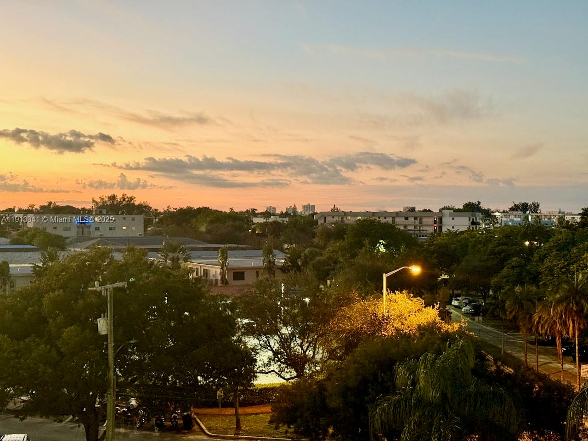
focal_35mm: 48
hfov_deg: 39.7
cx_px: 294
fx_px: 815
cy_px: 220
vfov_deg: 30.3
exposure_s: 1/42
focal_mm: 6.76
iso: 250
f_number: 1.78
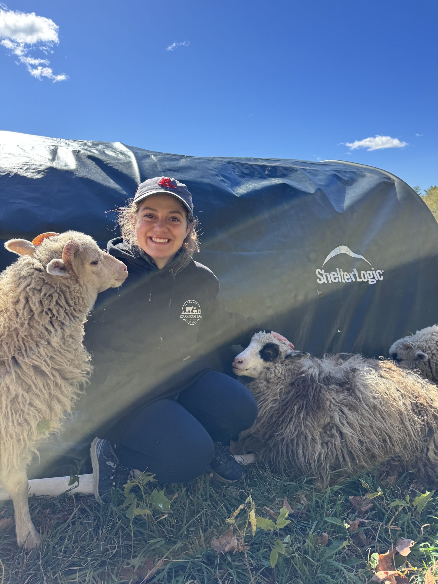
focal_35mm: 24
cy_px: 292
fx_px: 405
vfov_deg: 71.6
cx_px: 219
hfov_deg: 56.8
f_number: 1.78
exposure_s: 1/1395
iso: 80
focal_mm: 6.76
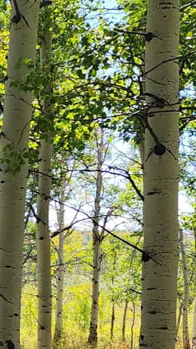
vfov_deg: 22.5
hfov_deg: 11.2
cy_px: 327
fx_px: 850
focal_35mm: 92
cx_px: -258
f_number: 1.8
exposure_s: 1/294
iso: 12
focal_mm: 6.4
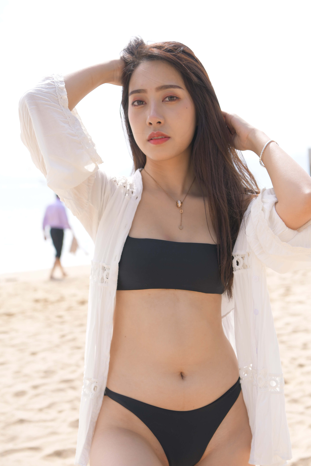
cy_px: 275
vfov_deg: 35.0
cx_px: 191
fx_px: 739
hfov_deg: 23.7
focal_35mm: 57
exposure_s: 1/1600
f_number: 4
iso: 200
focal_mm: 45
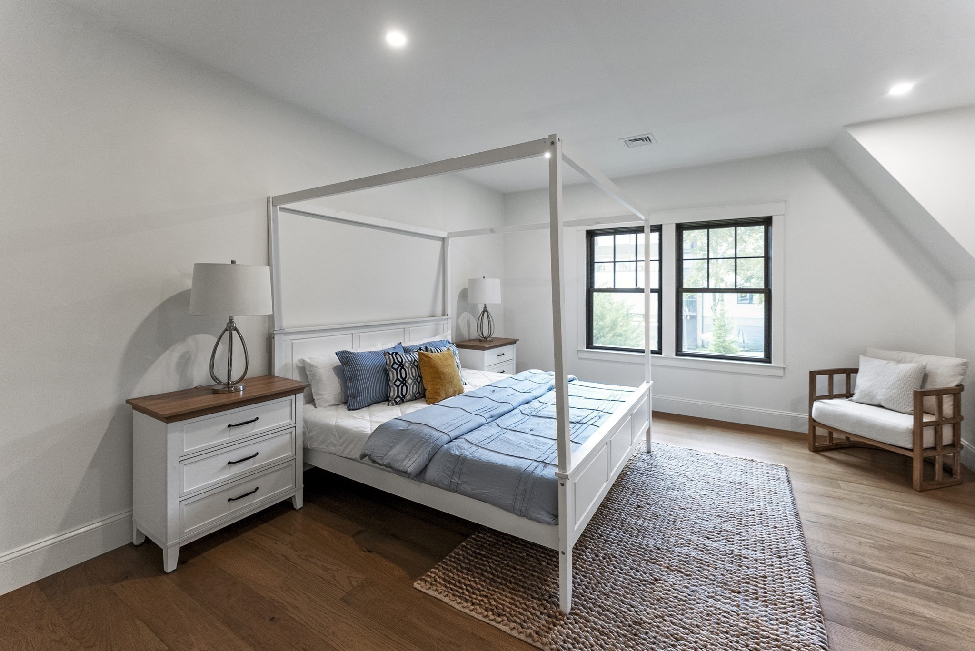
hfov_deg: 104.2
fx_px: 379
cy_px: 326
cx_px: 488
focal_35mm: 14
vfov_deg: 81.3
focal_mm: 14
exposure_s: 1/60
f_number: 5.6
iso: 640
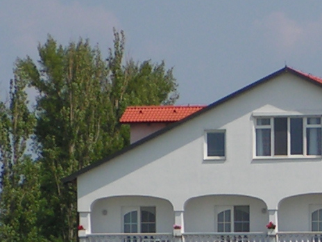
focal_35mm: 499
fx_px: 4642
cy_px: 378
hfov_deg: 4.0
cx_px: 317
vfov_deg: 3.0
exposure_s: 1/1600
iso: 64
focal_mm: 18.9
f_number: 3.4
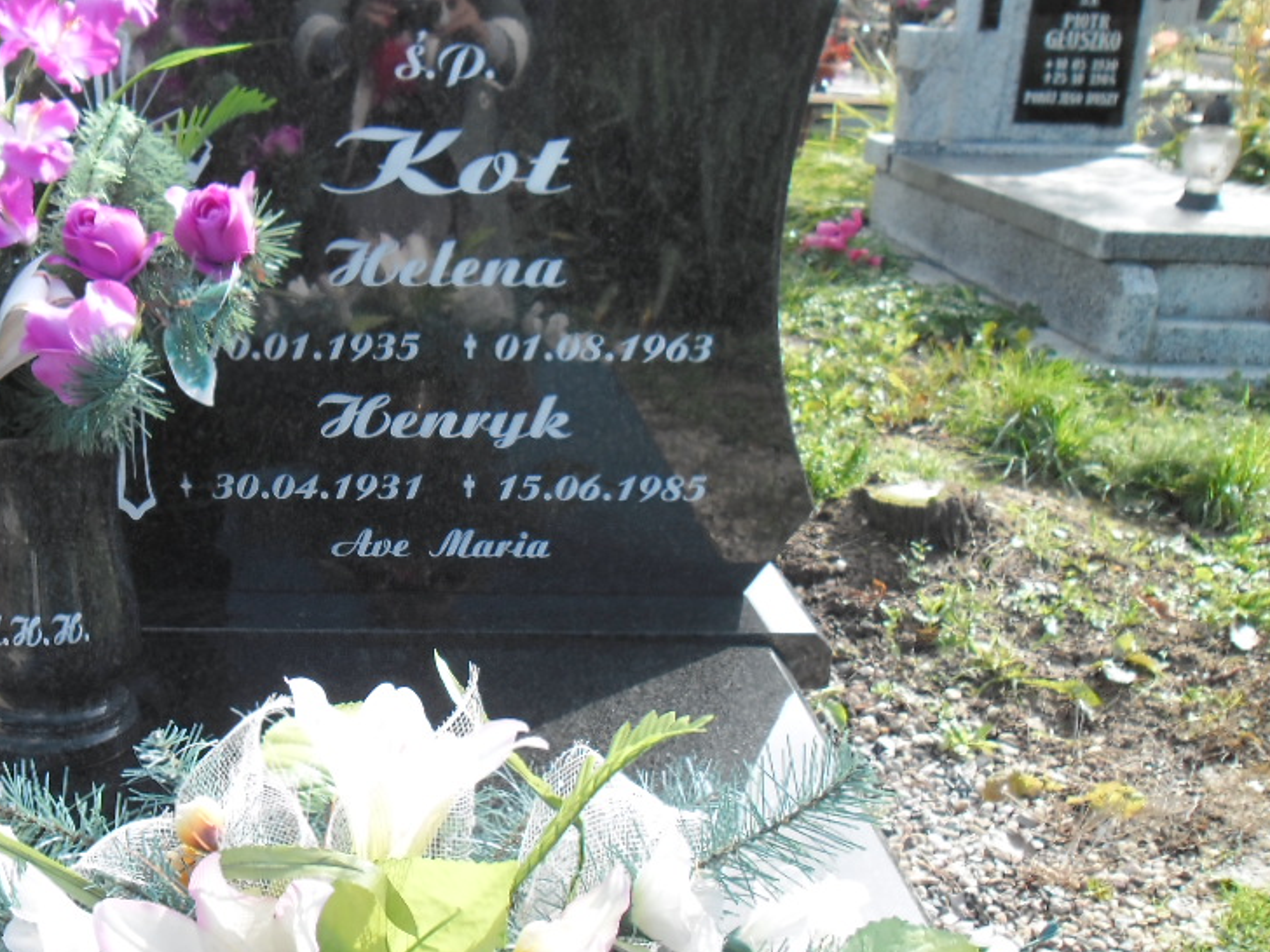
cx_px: 394
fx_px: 1394
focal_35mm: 38
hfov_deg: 47.9
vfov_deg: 37.6
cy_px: 544
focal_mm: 4.9
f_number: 3.5
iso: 80
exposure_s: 1/165
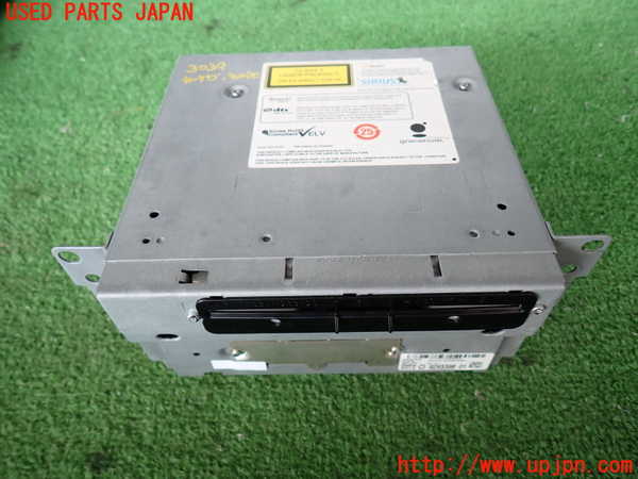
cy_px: 240
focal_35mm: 25
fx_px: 461
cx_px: 319
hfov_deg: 69.4
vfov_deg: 54.9
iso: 100
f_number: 2
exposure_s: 1/100
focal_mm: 4.5
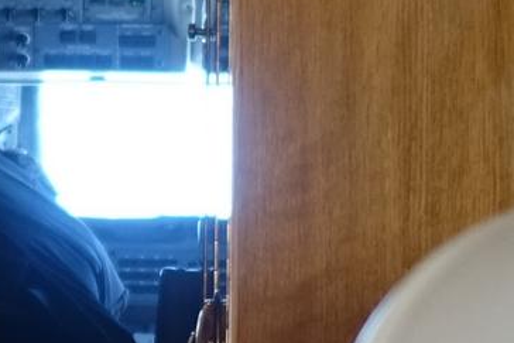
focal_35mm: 346
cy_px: -205
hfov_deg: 5.9
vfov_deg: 4.0
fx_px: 4942
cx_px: -305
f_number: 2.8
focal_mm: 25.7
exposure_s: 1/80
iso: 400
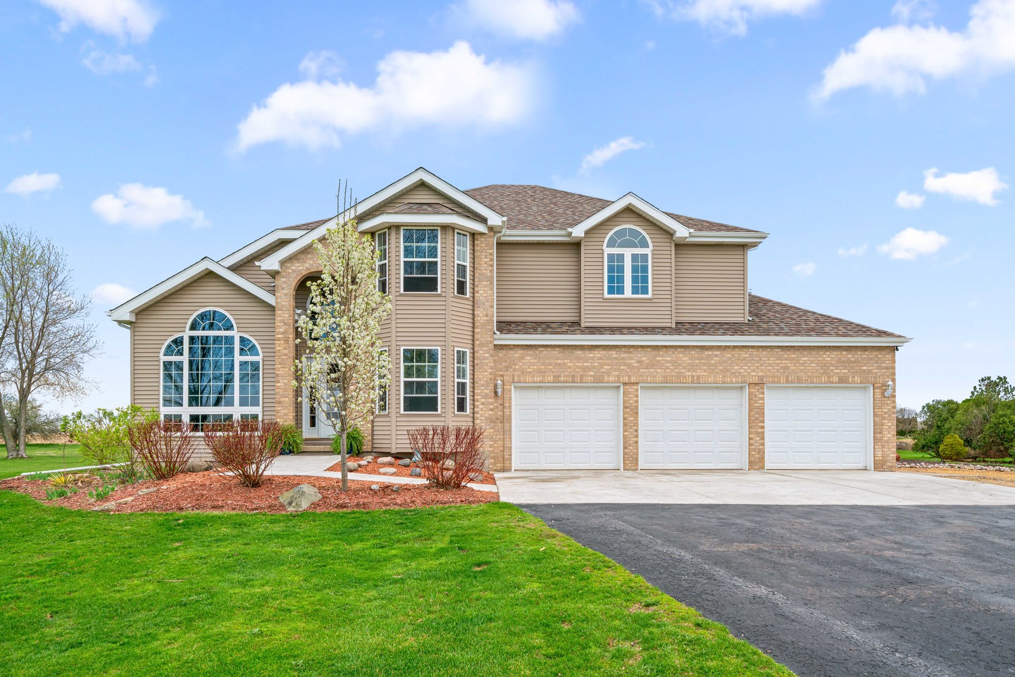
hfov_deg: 81.2
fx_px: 592
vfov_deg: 59.5
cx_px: 508
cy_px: 338
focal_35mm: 21
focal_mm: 21
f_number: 11
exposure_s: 1/160
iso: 250
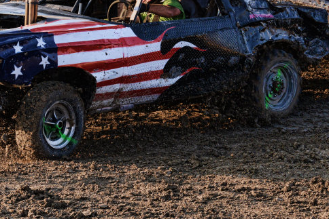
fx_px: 5658
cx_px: 179
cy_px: 15
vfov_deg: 2.2
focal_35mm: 619
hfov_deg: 3.3
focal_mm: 260
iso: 800
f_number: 9
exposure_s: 1/400
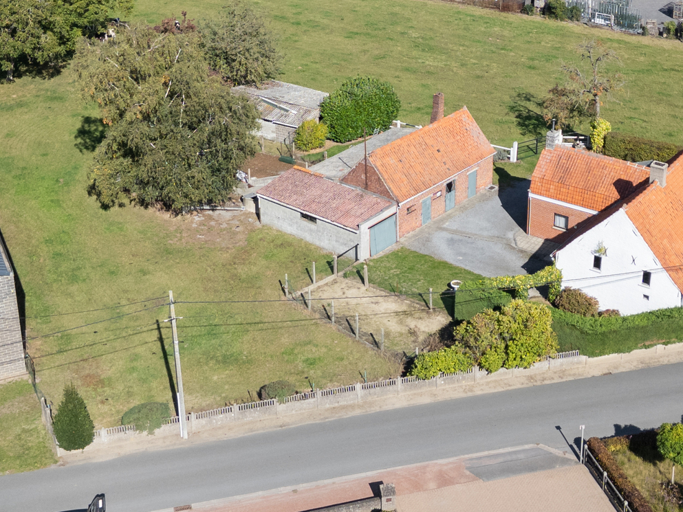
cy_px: 122
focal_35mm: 58
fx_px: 1145
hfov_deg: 33.1
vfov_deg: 24.9
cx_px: 403
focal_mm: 6.72
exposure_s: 1/3000
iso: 120
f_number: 1.7
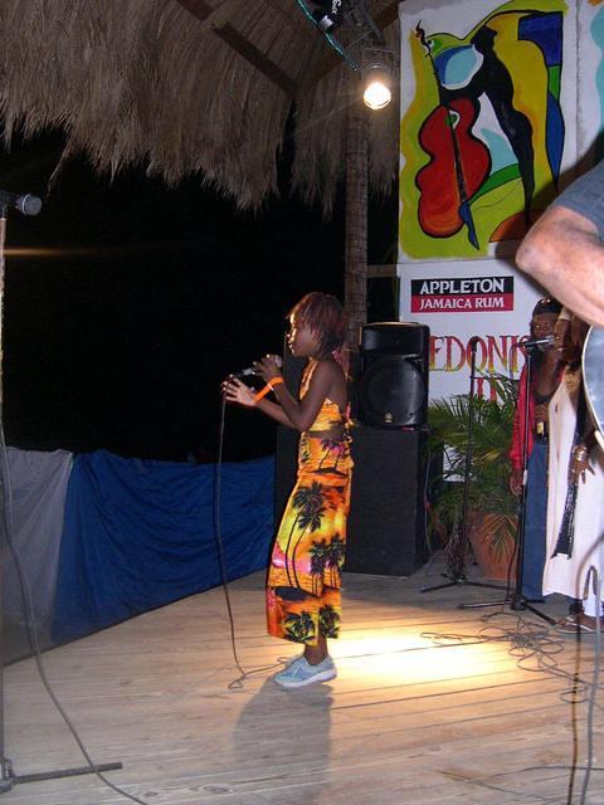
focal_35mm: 38
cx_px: 302
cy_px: 402
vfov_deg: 49.0
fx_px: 884
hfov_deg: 37.7
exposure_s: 1/60
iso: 400
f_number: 2.8
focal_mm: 8
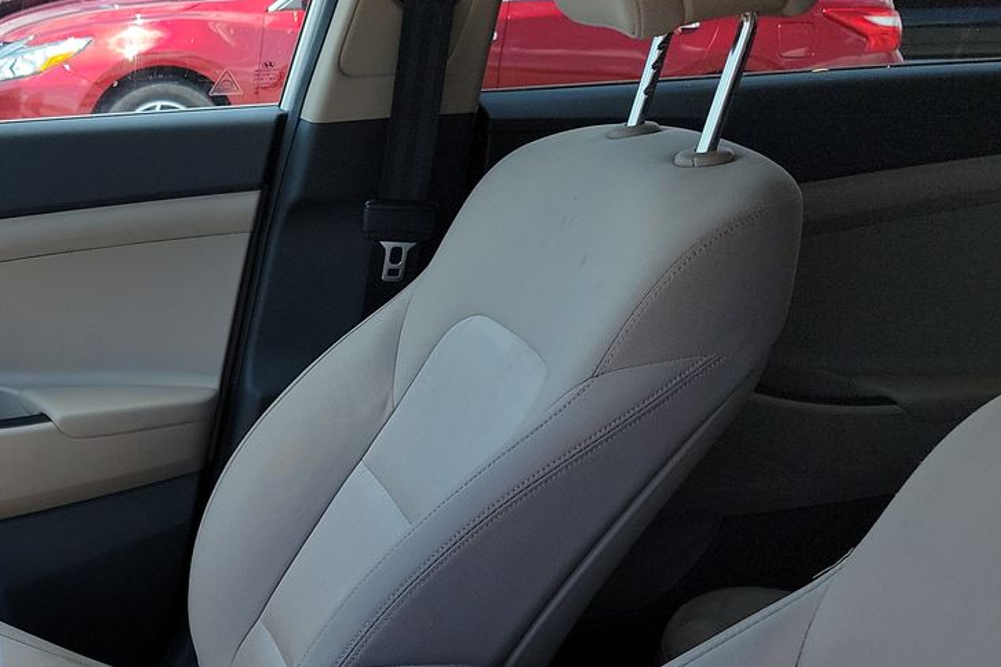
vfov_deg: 23.6
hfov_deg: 34.1
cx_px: 85
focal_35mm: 55
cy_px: 664
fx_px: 1529
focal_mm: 6.7
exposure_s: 1/221
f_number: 1.8
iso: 50
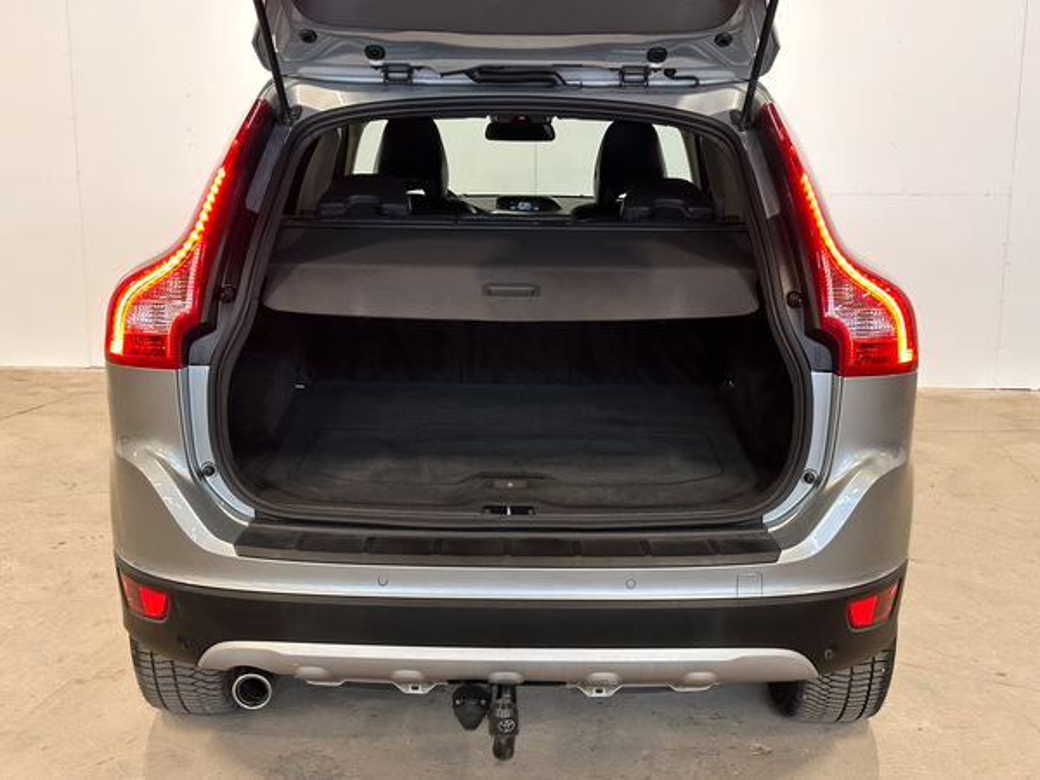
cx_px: 520
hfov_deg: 39.7
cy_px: 390
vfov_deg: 30.3
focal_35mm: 48
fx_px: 1442
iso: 250
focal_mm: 6.86
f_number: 1.8
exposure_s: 1/45
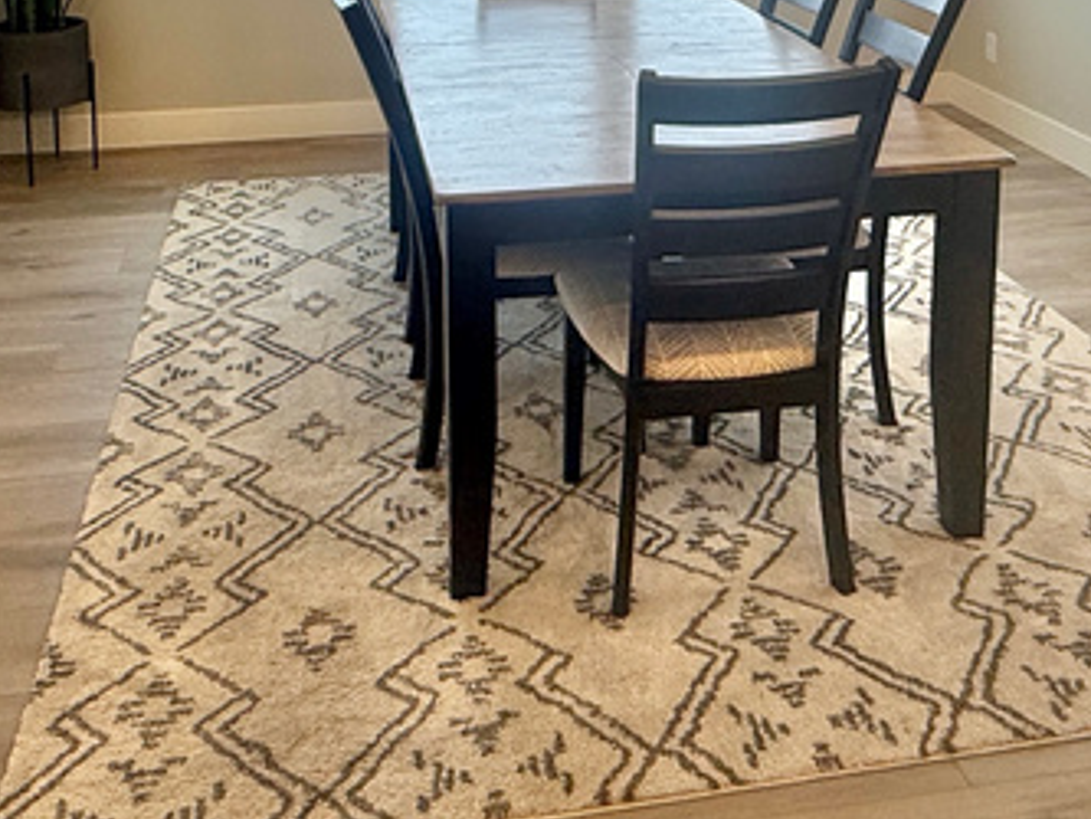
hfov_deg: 43.8
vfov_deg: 30.3
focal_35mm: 43
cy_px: -72
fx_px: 1356
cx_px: 560
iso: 64
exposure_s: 1/198
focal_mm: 2.22
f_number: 2.2
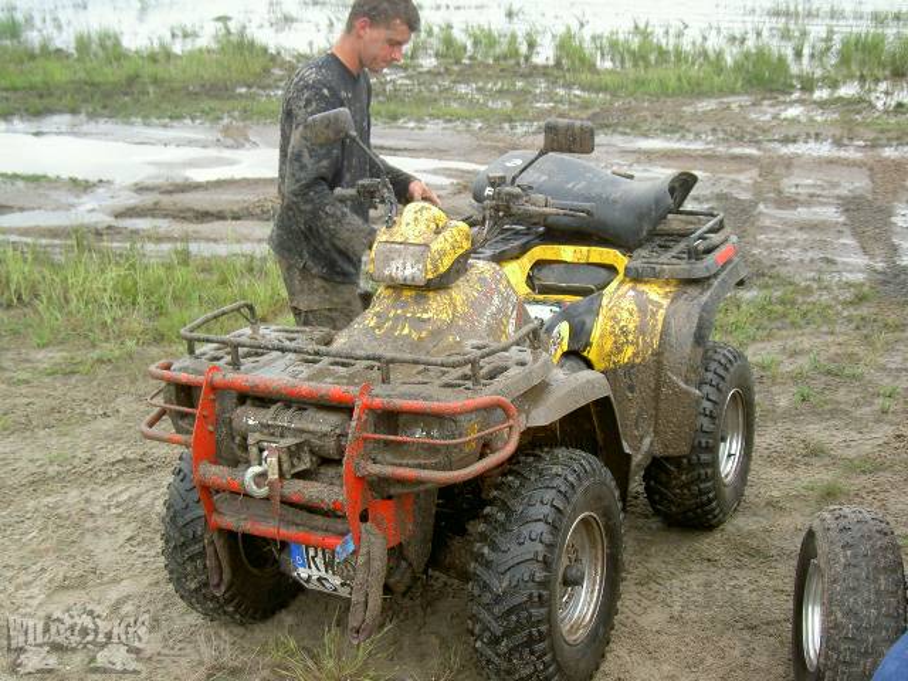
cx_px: 454
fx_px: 1154
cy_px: 340
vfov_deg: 32.9
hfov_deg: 42.9
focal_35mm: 44
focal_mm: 9
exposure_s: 1/200
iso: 50
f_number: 2.9
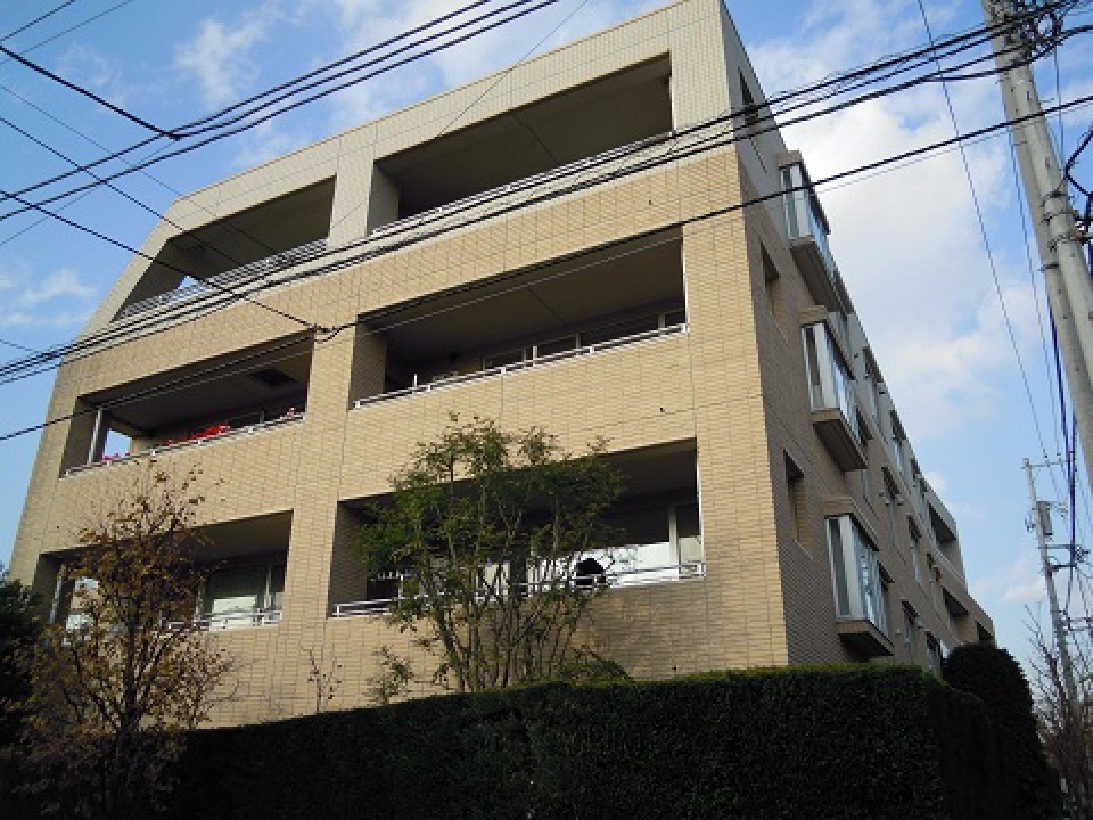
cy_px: 410
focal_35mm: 28
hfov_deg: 63.4
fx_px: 884
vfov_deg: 49.7
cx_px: 546
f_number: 2.7
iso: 100
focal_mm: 5
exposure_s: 1/800
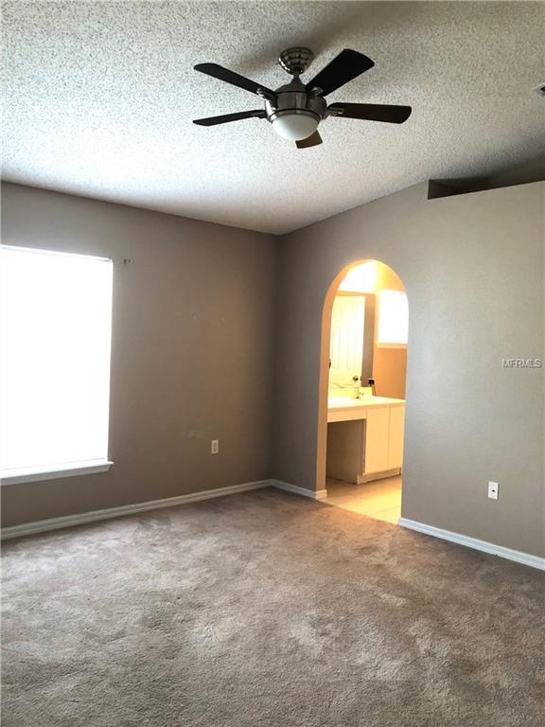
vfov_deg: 63.4
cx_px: 272
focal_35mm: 28
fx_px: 588
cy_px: 364
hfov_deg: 49.7
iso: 40
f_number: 1.8
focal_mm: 3.99
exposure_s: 1/15
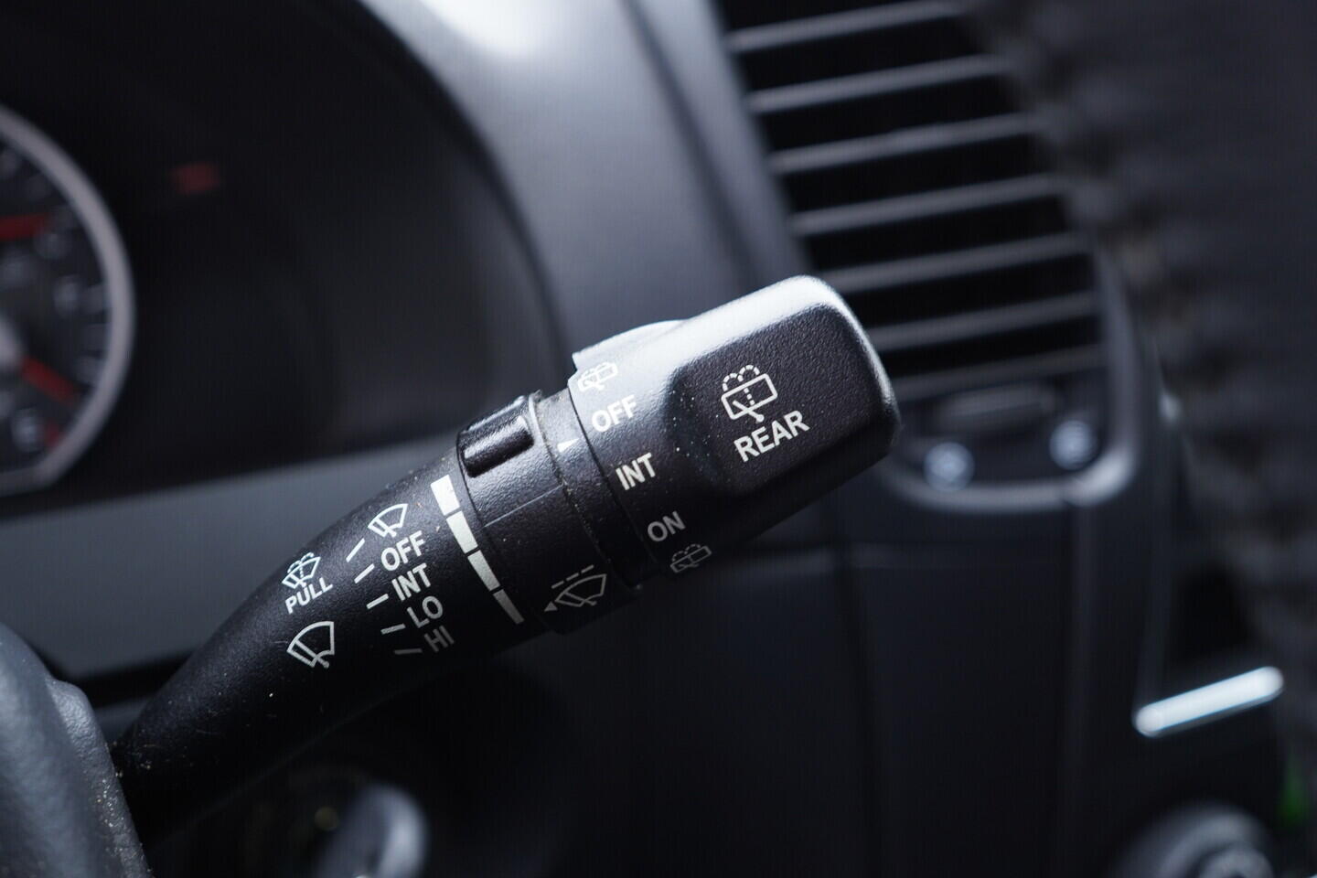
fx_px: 1317
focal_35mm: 36
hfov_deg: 53.1
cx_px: 658
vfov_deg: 36.9
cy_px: 439
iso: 400
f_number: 2.8
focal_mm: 24
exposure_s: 1/40
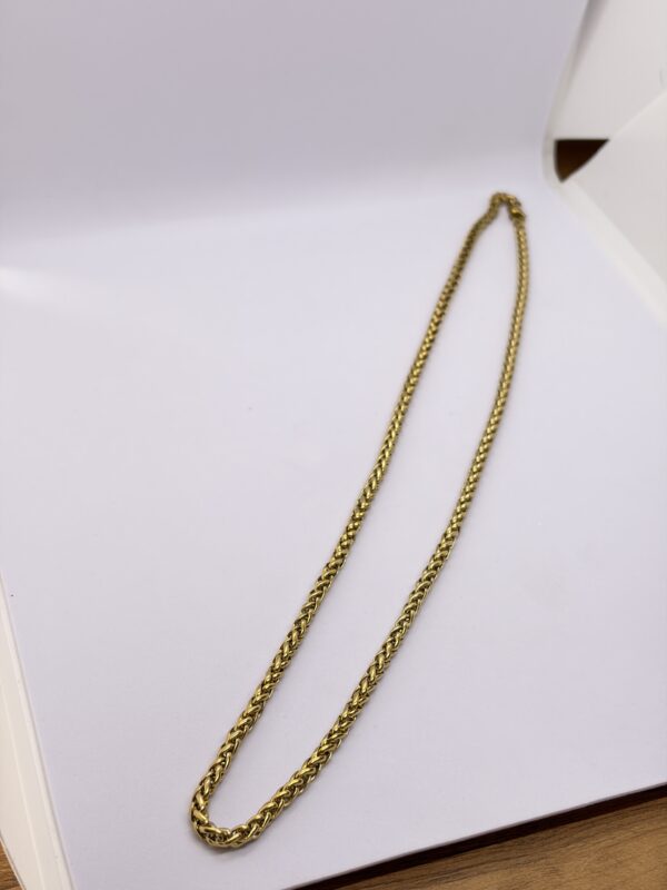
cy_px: 445
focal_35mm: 52
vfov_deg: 36.8
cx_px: 334
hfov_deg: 28.0
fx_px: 1336
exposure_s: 1/169
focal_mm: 5.96
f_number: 1.6
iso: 32
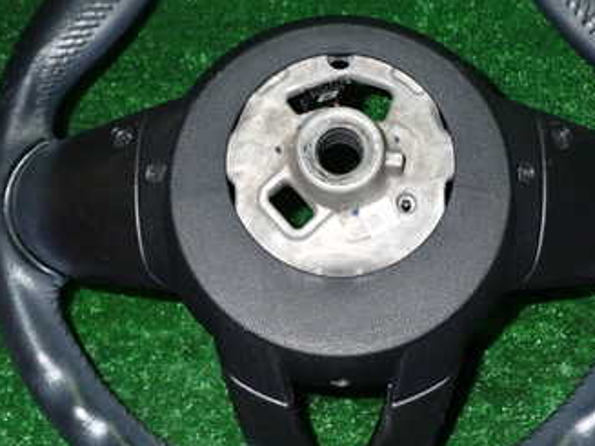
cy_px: 204
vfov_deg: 26.5
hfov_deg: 34.9
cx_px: 335
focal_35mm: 55
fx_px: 945
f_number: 6.3
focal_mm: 5.4
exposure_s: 1/30
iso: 640
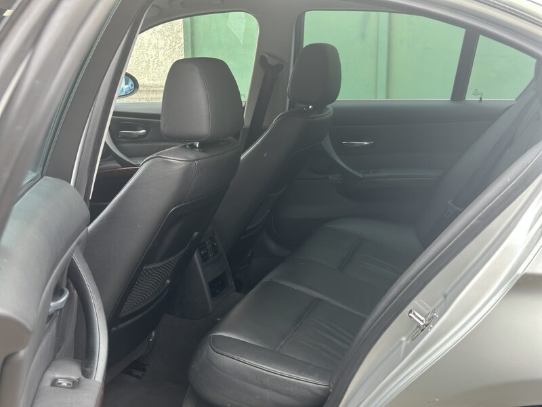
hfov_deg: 39.7
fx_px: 752
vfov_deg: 30.3
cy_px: 204
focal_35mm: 48
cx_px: 271
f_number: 1.78
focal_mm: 6.86
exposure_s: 1/169
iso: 80
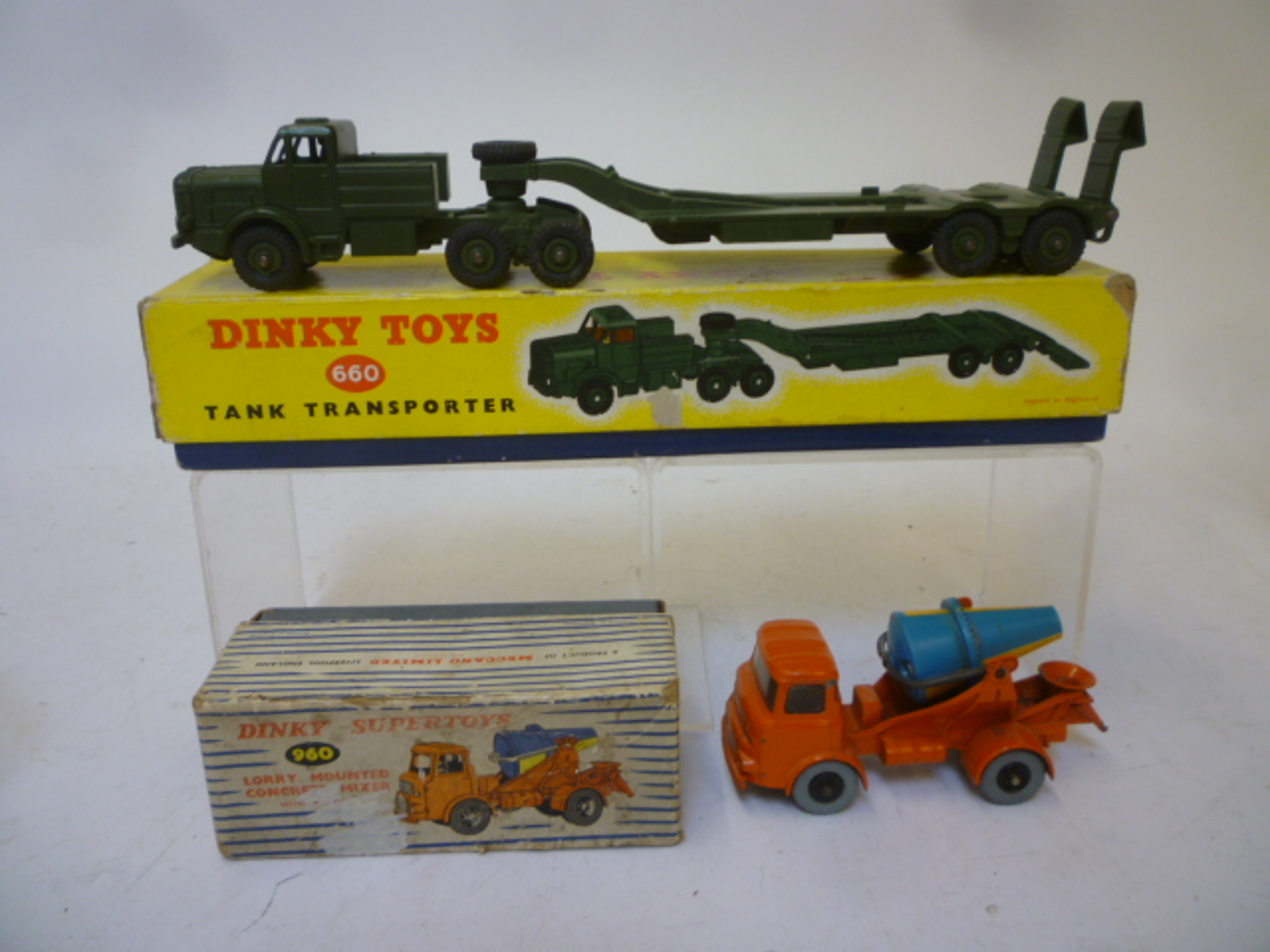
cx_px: 635
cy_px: 476
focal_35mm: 29
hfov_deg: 61.7
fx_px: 1064
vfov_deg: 48.2
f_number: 3.3
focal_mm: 5.2
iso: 100
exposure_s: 1/30
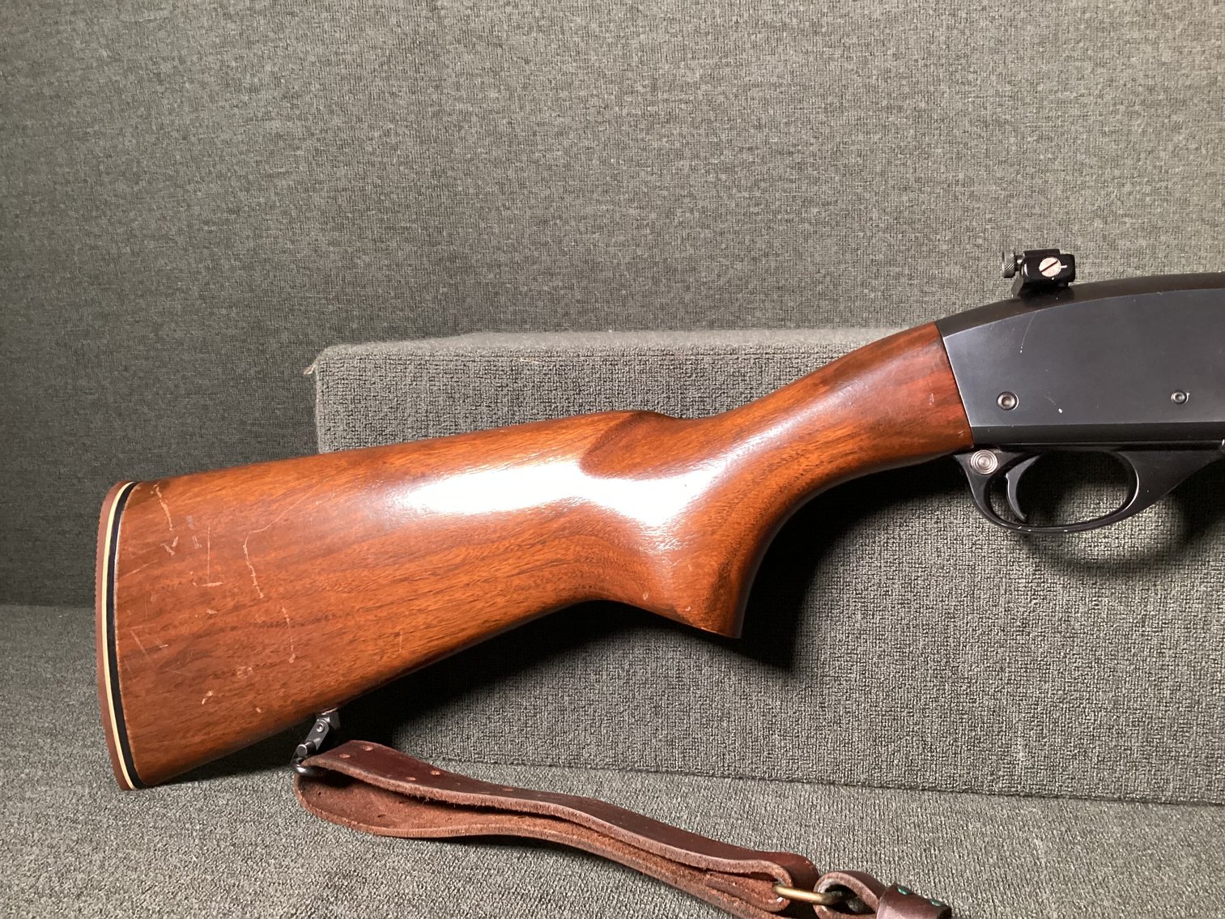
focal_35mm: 31
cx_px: 612
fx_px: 1097
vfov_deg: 45.4
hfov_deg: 58.3
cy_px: 460
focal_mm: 3.3
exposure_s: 1/40
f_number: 2.4
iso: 320
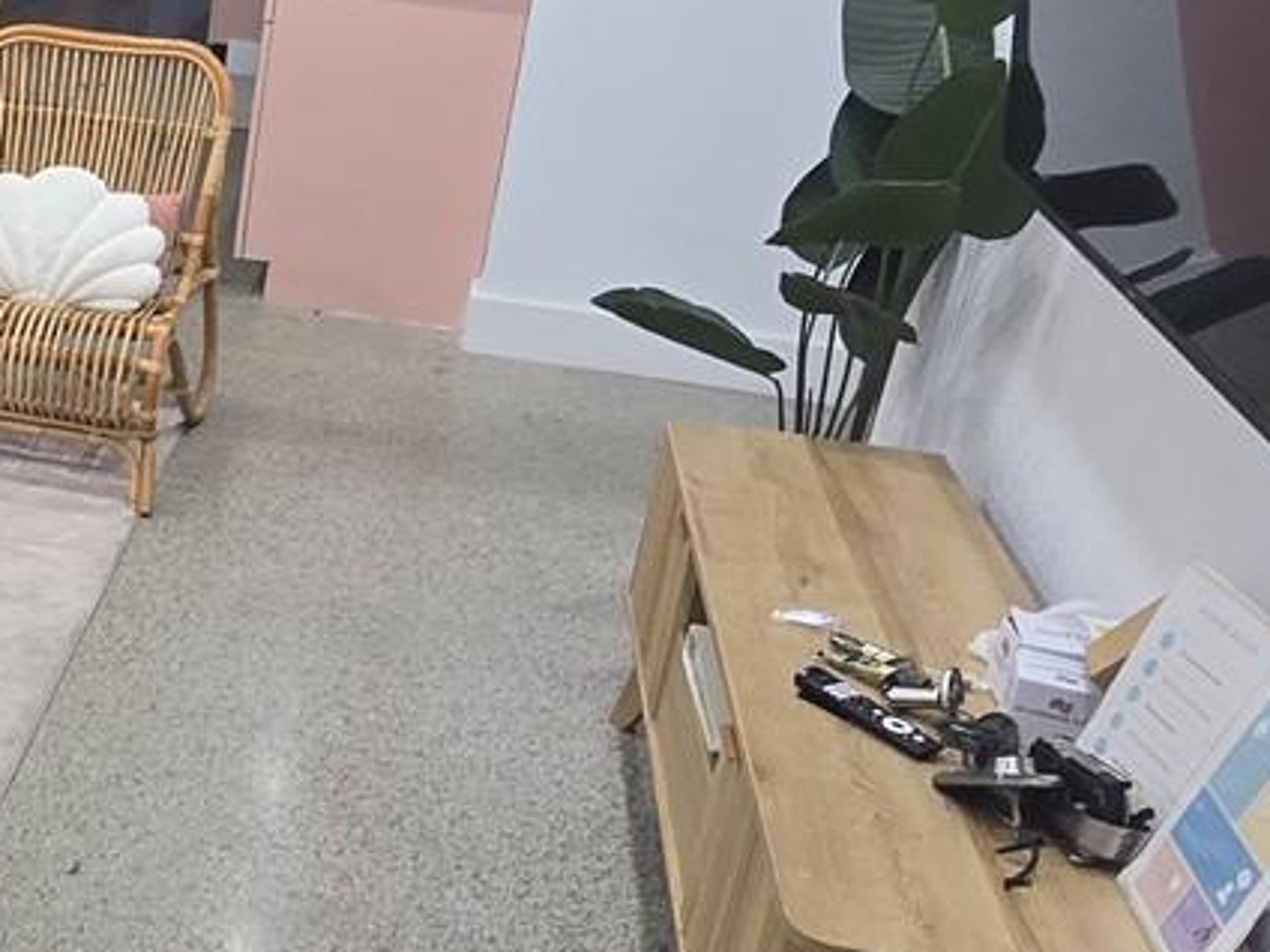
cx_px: -36
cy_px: 542
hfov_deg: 34.9
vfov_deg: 29.6
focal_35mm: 49
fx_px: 1798
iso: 160
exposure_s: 1/60
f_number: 2.2
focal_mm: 2.2
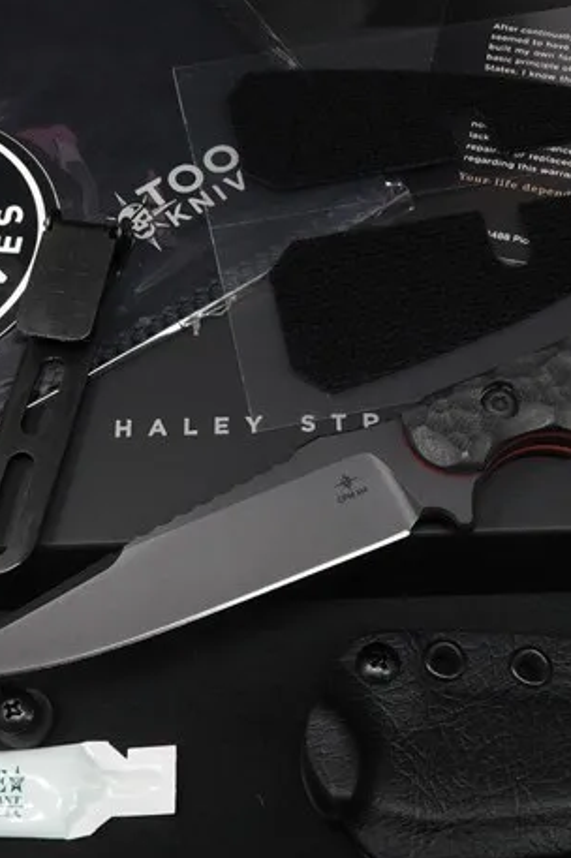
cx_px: 308
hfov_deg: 28.6
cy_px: 399
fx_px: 1120
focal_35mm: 47
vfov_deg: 41.9
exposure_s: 1/30
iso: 800
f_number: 10
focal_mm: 10.83
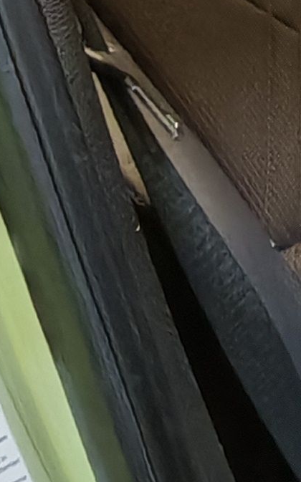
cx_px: 1081
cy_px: 24
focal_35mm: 108
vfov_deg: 18.9
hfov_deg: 8.5
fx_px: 1419
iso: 250
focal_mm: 1.82
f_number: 2
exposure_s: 1/33
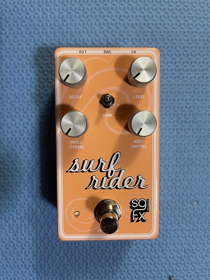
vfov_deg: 67.3
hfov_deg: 53.1
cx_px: 105
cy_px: 140
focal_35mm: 26
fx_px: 210
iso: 400
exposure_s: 1/40
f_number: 1.6
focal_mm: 4.2
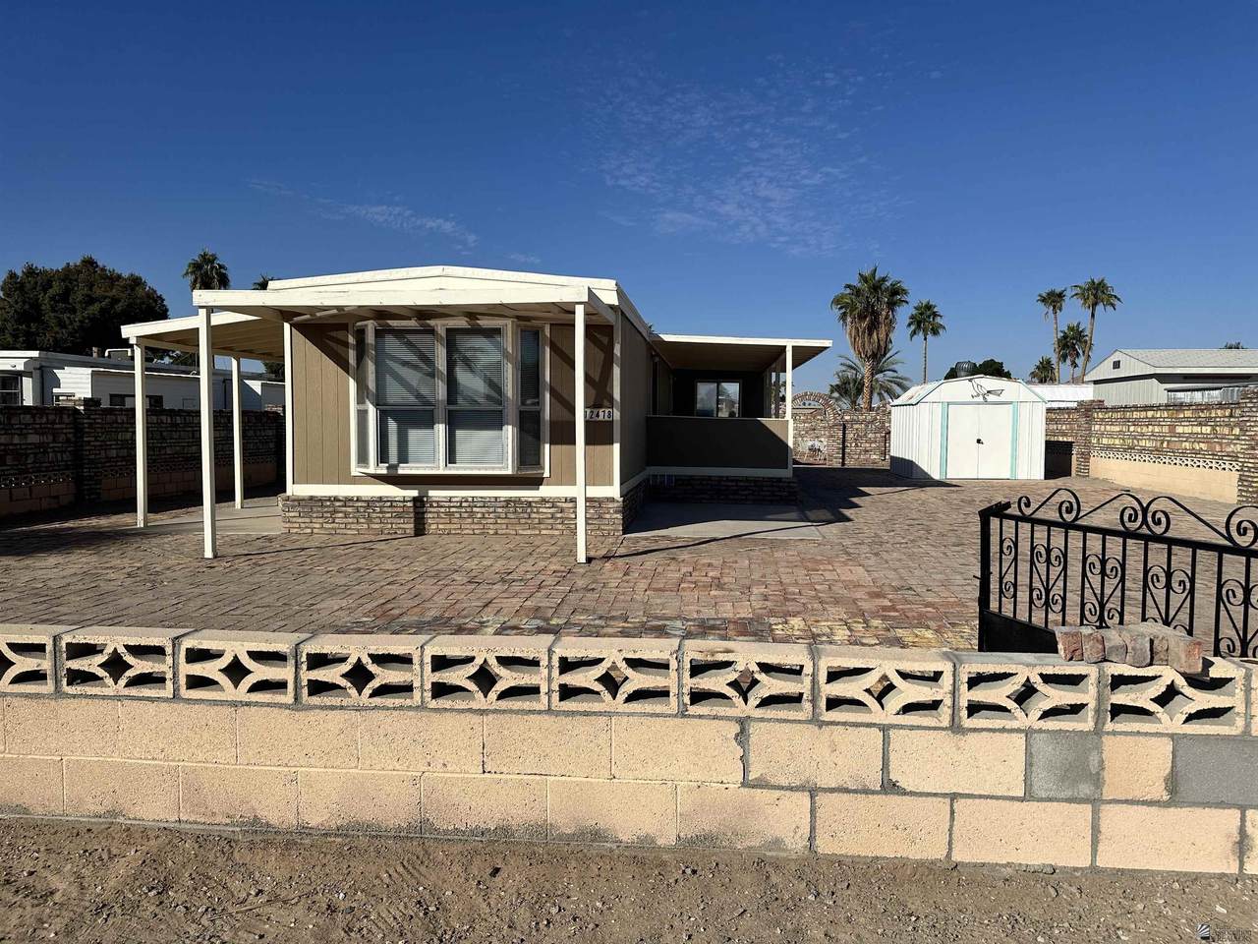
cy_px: 472
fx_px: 872
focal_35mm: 24
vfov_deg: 56.8
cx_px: 629
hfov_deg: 71.6
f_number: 1.78
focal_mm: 6.86
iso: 80
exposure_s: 1/12048
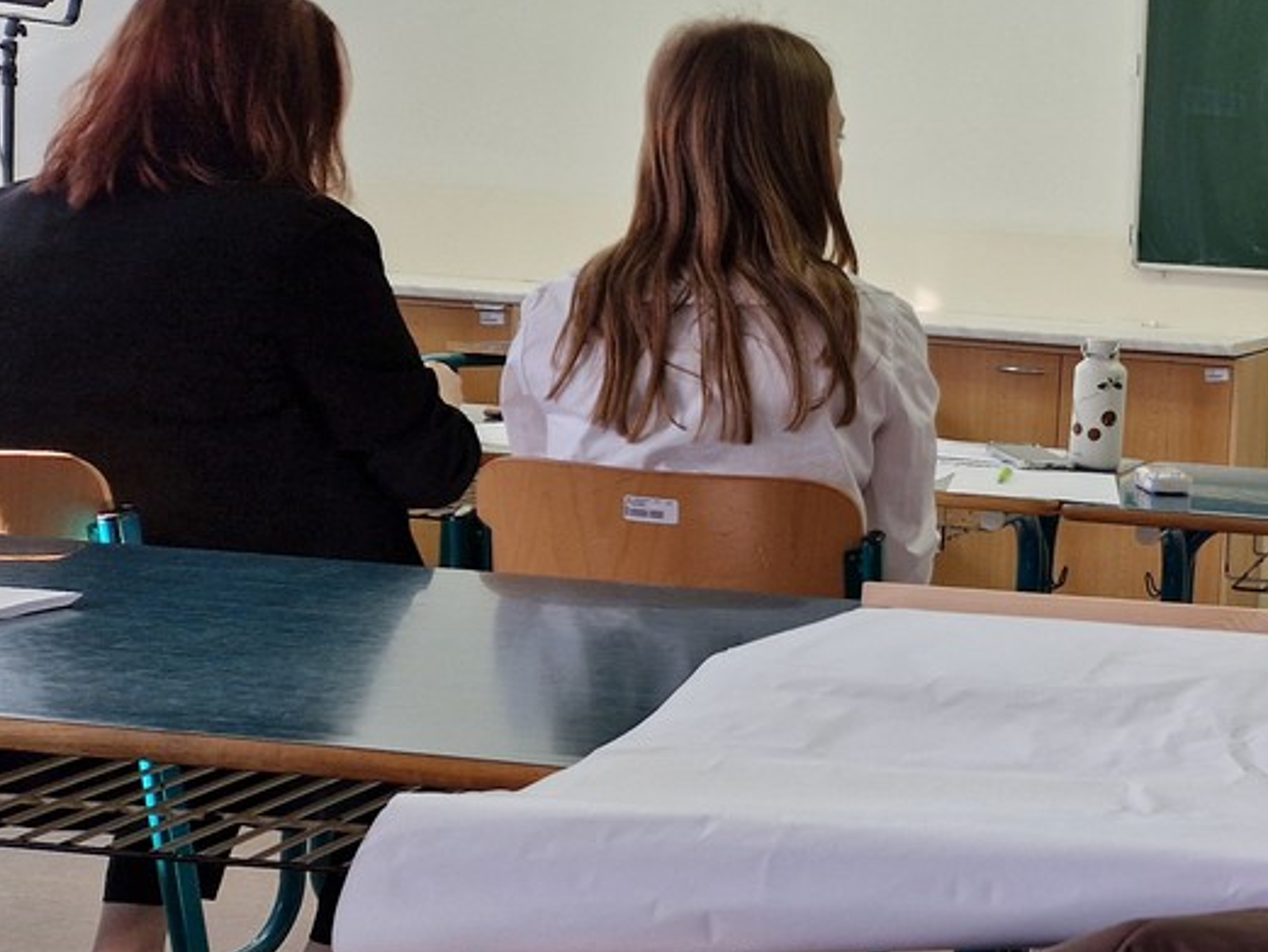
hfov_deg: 31.6
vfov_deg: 27.5
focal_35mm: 53
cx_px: 1433
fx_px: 1942
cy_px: 419
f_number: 1.8
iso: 64
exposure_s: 1/100
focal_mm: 5.4
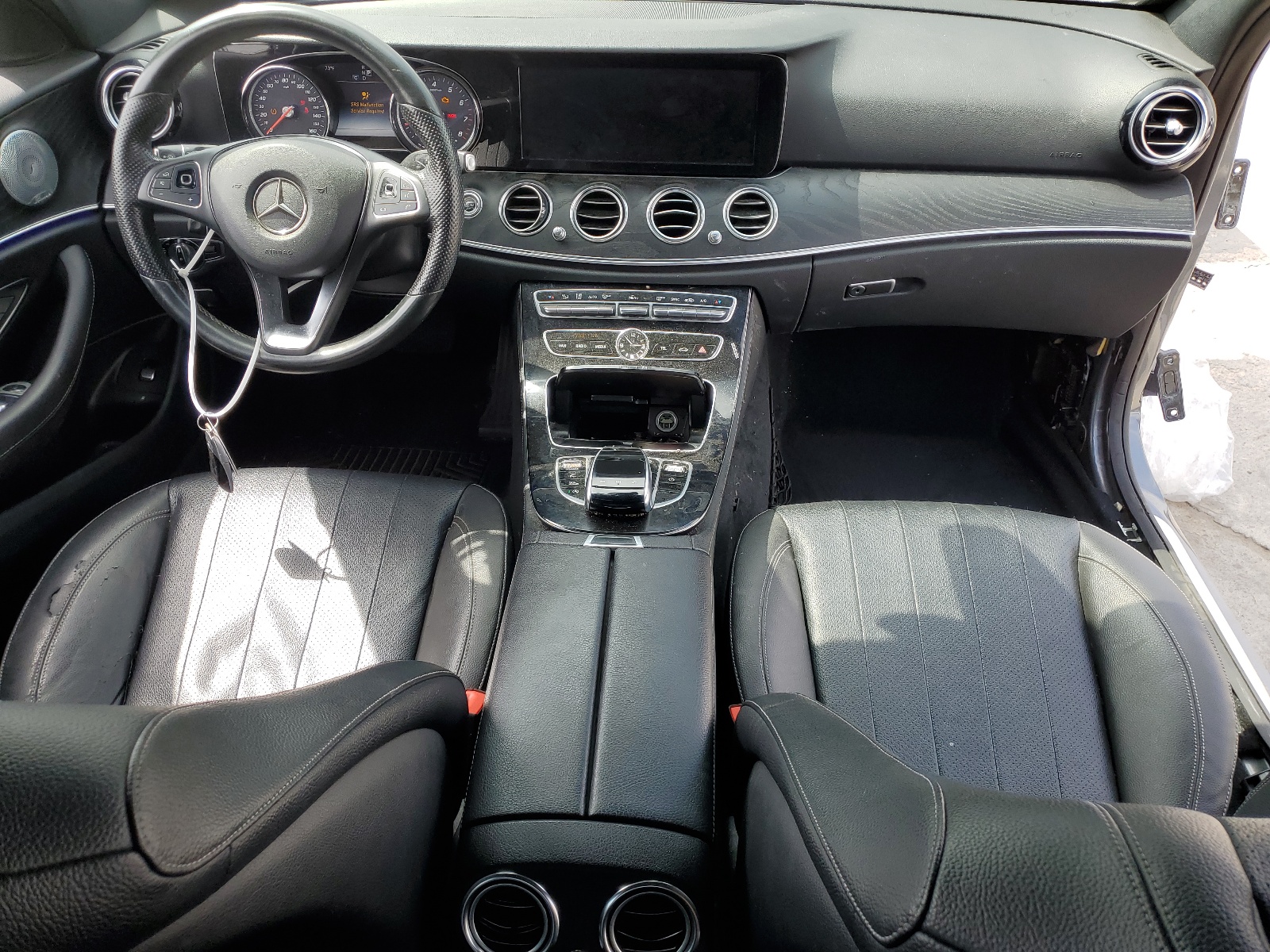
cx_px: 635
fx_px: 954
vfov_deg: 53.1
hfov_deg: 67.3
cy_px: 476
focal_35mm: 26
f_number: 1.5
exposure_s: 1/556
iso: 50
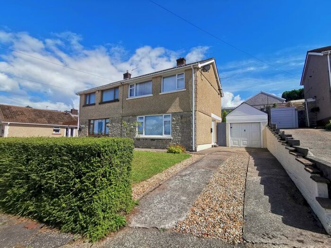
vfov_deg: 78.1
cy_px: 124
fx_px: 153
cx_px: 166
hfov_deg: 94.5
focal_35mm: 16
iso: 50
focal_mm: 2.35
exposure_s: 1/1119
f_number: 2.2
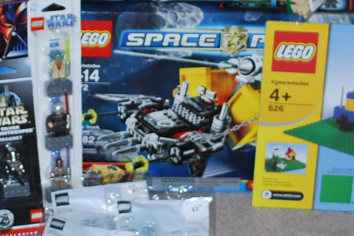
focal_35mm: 189
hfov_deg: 10.9
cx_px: 84
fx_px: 1858
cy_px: 128
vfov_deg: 7.3
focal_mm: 24
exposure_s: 1/60
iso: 200
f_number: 4.2
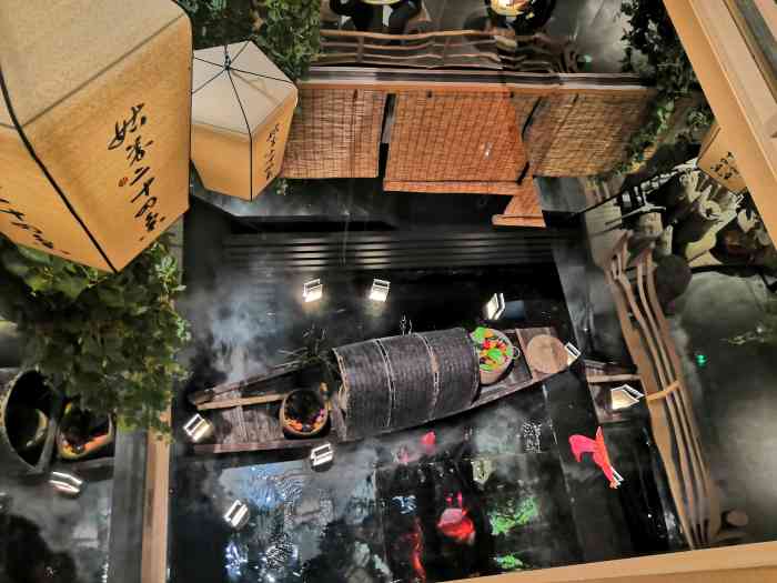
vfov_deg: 51.4
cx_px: 388
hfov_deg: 65.3
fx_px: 606
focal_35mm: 27
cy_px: 292
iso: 500
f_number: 1.8
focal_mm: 3.95
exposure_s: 1/25
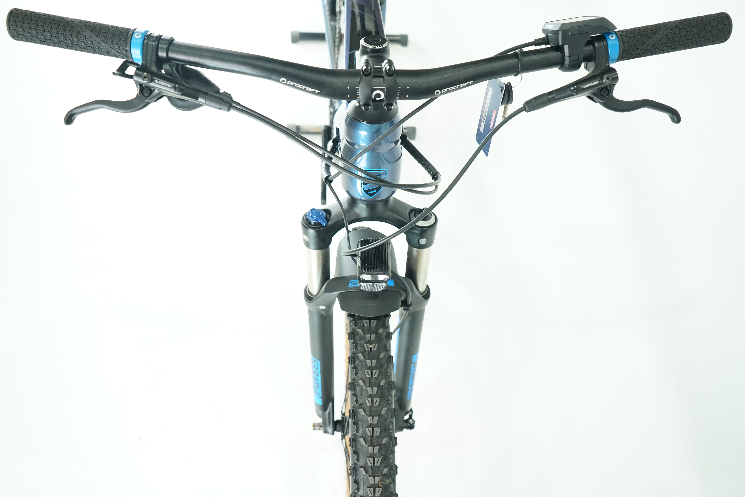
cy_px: 248
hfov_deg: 65.5
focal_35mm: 28
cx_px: 372
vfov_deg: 46.4
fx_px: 579
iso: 3200
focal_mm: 28
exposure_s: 1/200
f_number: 5
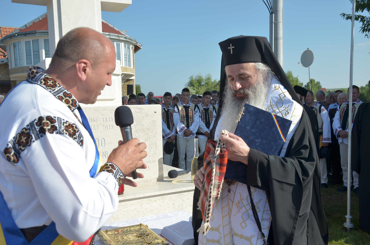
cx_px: 185
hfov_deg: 49.6
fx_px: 400
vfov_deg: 34.1
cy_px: 122
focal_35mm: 39
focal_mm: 26
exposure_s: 1/800
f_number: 5.6
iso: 250
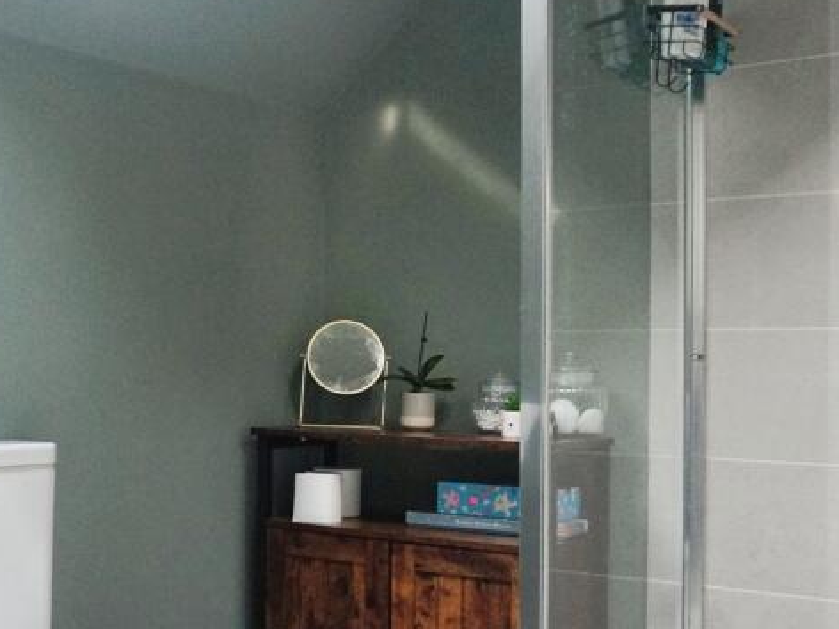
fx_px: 1212
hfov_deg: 37.2
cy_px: 439
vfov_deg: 28.8
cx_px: 203
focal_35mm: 50
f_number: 4
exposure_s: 1/160
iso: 1600
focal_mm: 16
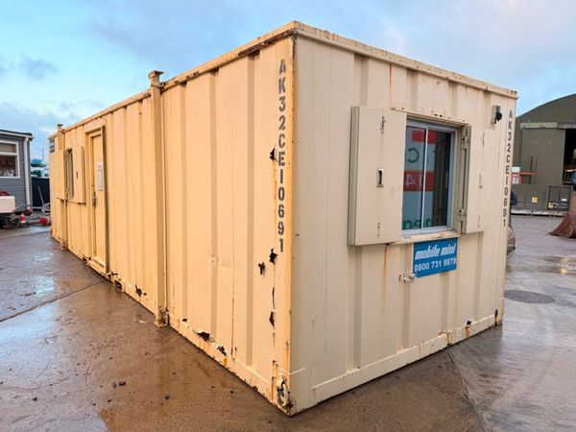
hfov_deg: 71.6
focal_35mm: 24
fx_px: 399
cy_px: 216
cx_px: 288
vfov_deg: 56.8
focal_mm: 6.76
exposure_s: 1/100
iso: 80
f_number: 1.78
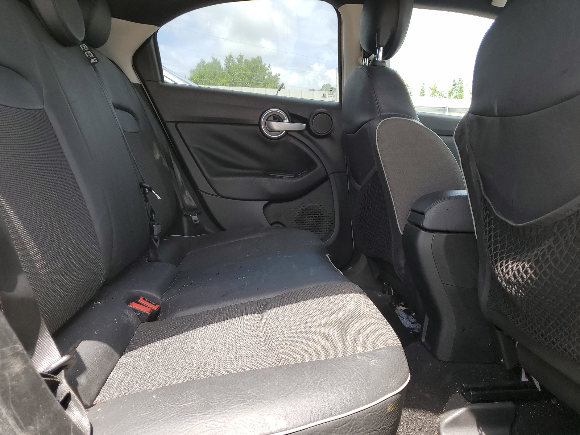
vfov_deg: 53.1
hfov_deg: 67.3
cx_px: 290
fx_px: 436
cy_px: 218
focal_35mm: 26
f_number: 1.5
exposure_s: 1/370
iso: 50
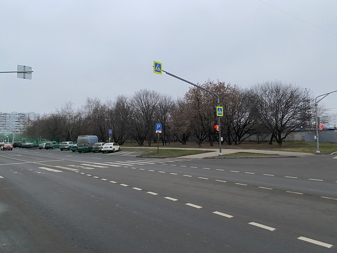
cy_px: 126
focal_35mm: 26
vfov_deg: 53.1
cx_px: 168
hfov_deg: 67.3
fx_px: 253
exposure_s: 1/50
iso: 125
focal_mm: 4.25
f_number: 1.8
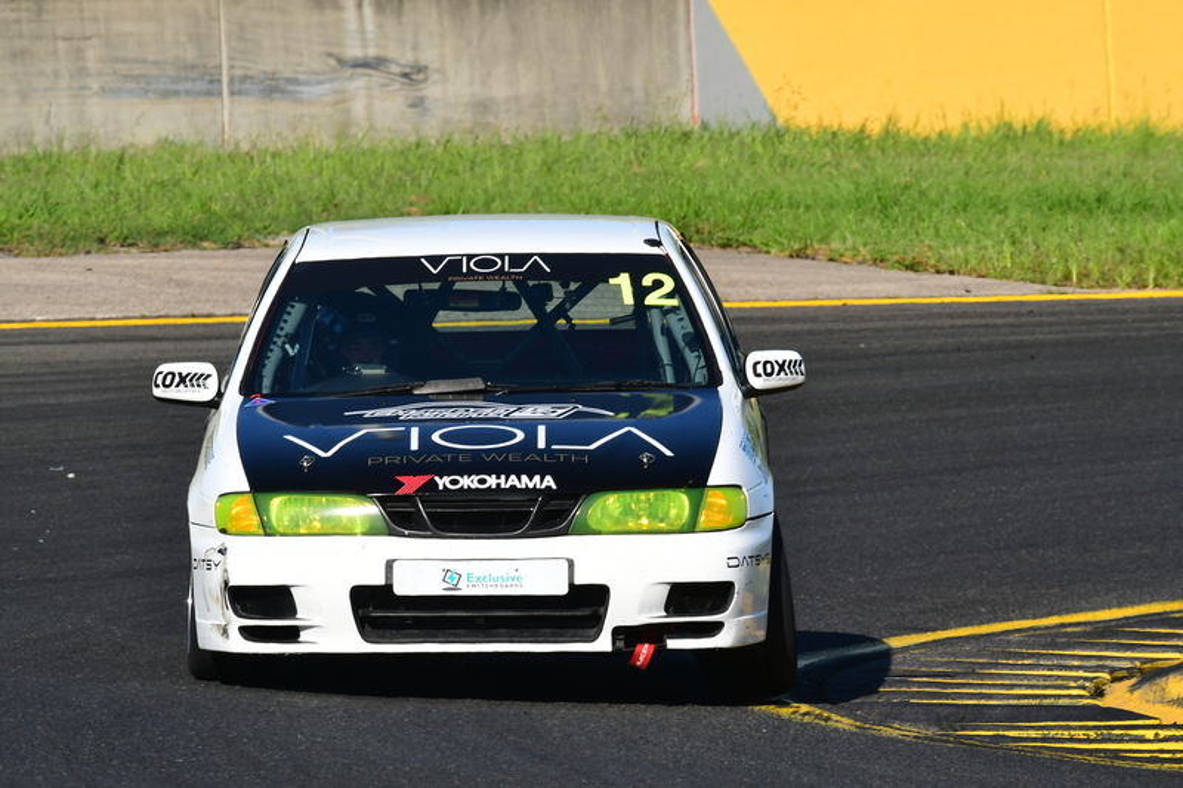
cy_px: 394
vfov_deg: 2.2
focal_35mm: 630
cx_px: 592
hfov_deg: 3.3
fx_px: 20697
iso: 500
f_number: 13
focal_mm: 420
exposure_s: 1/640
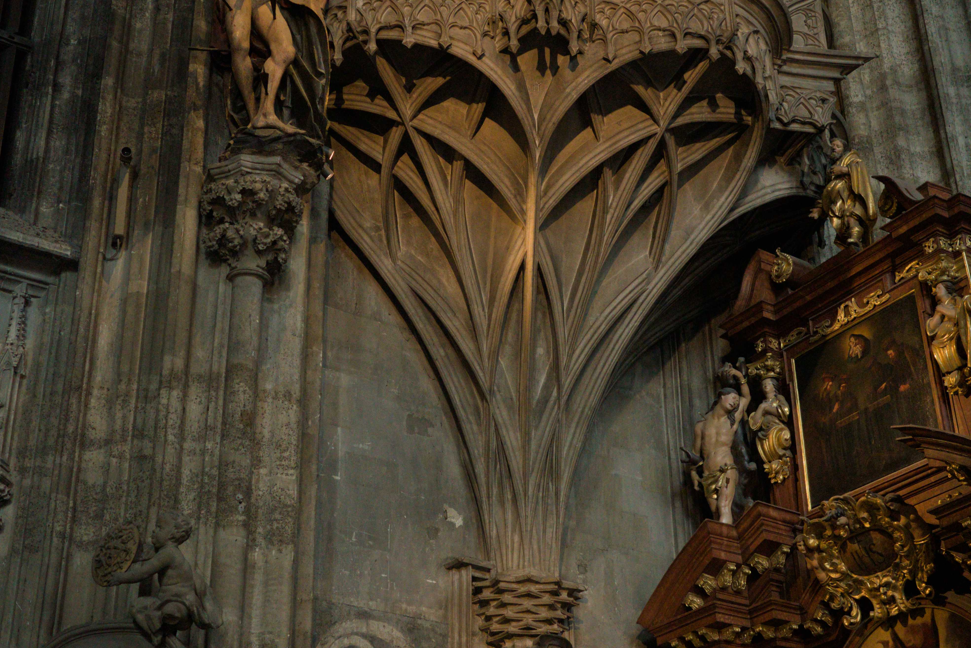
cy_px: 177
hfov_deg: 32.9
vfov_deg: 22.1
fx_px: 1645
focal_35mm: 61
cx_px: 478
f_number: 2.8
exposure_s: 1/100
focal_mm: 26
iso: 1000
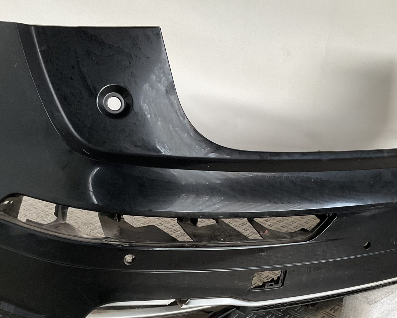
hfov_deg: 38.7
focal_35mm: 48
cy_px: 207
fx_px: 564
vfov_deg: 31.3
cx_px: 219
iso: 125
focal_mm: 3
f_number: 1.8
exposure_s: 1/50
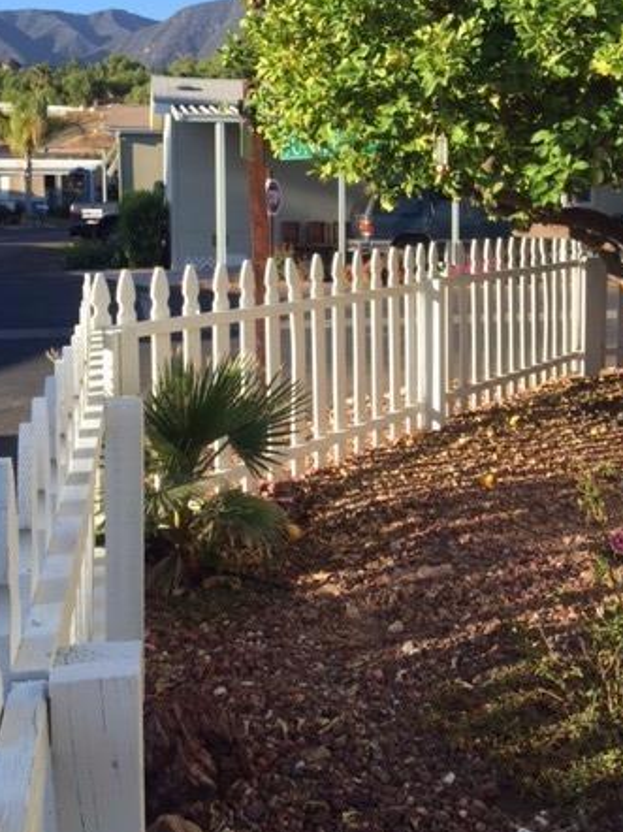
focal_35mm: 42
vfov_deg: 44.5
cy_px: 318
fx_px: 1009
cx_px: 350
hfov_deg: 34.3
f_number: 2.2
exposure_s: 1/706
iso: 32
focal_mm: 4.15
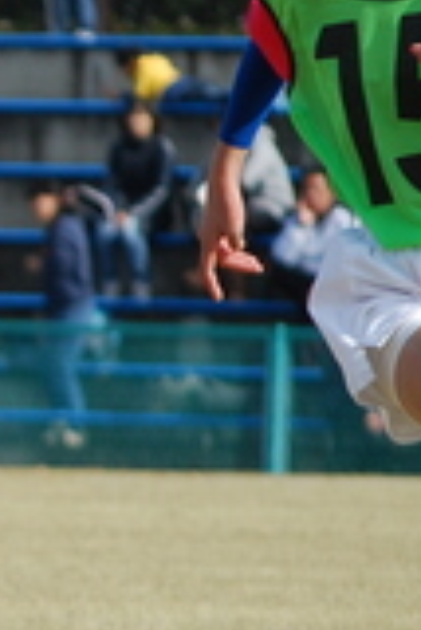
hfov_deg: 1.8
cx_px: -622
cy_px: 201
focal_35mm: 757
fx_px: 13256
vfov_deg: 2.7
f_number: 4.8
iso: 200
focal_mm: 105
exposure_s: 1/1000
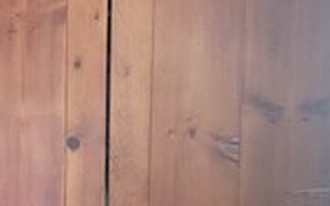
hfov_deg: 16.7
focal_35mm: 107
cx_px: -232
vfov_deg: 12.1
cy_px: 206
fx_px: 962
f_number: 1.8
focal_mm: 5.4
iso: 160
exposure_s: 1/24
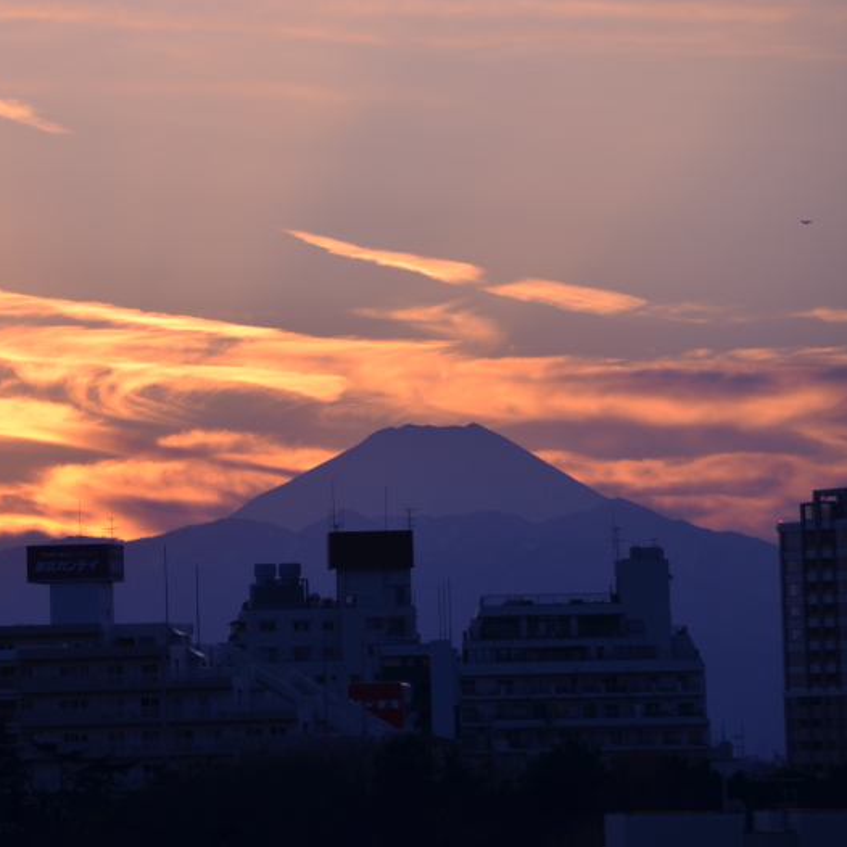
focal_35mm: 387
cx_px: 217
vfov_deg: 4.5
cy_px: 423
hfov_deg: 4.5
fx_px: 10713
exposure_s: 1/100
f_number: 8
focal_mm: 200
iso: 100
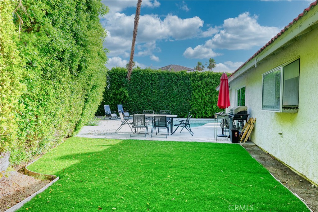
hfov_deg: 73.7
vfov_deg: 53.1
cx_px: 159
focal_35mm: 24
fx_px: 212
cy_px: 106
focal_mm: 24
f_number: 8
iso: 200
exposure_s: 1/60
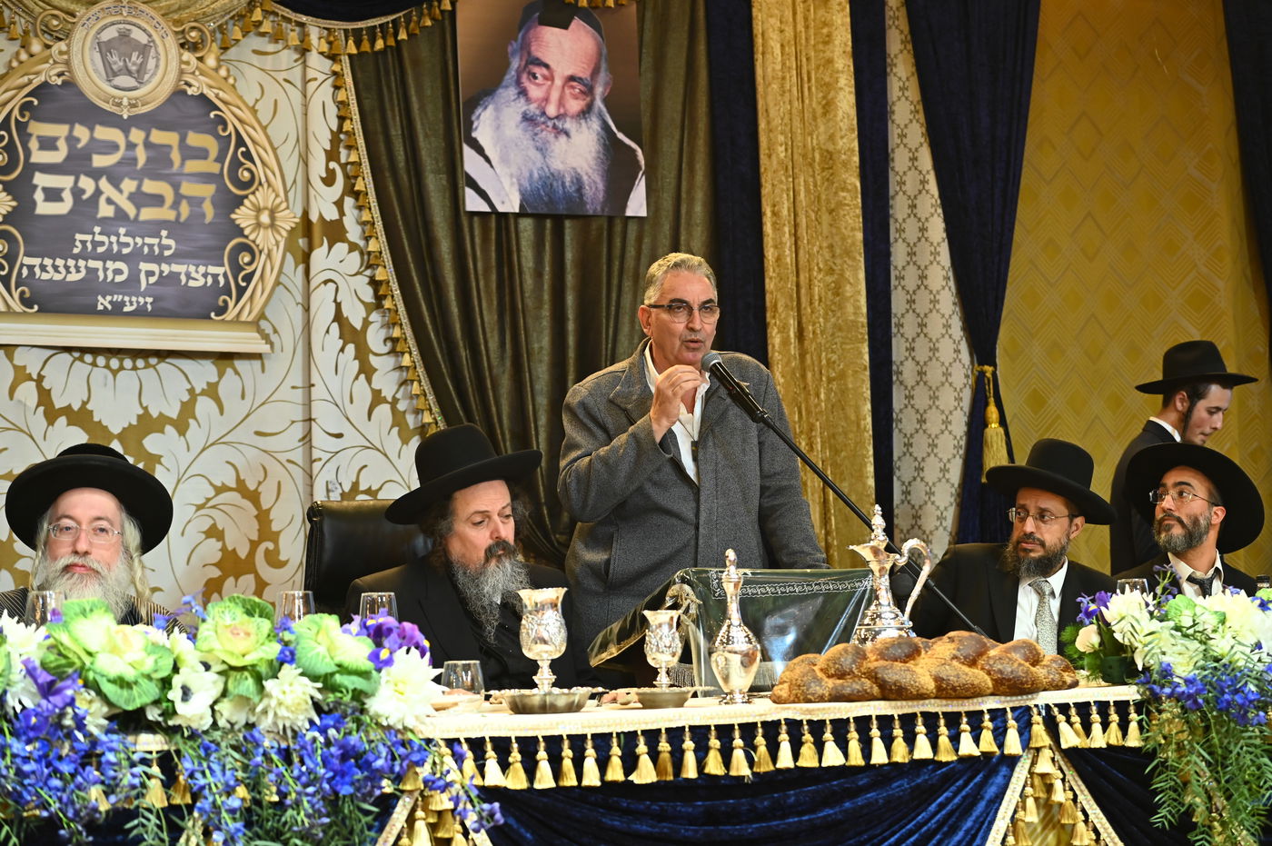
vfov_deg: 19.4
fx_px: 2471
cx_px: 636
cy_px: 423
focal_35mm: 70
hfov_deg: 28.9
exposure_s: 1/200
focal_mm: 70
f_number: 5
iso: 2500
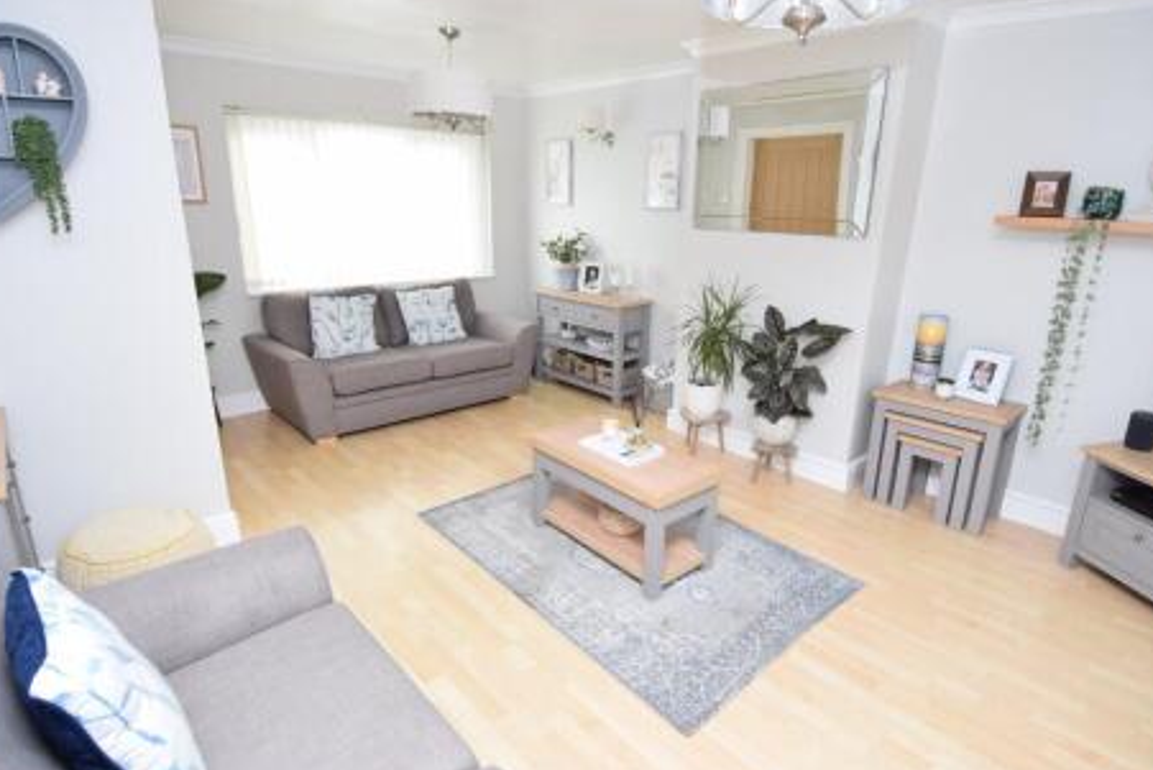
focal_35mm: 19
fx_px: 609
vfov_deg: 64.6
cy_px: 382
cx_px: 573
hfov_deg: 86.9
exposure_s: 1/80
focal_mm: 12
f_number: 4.5
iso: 400
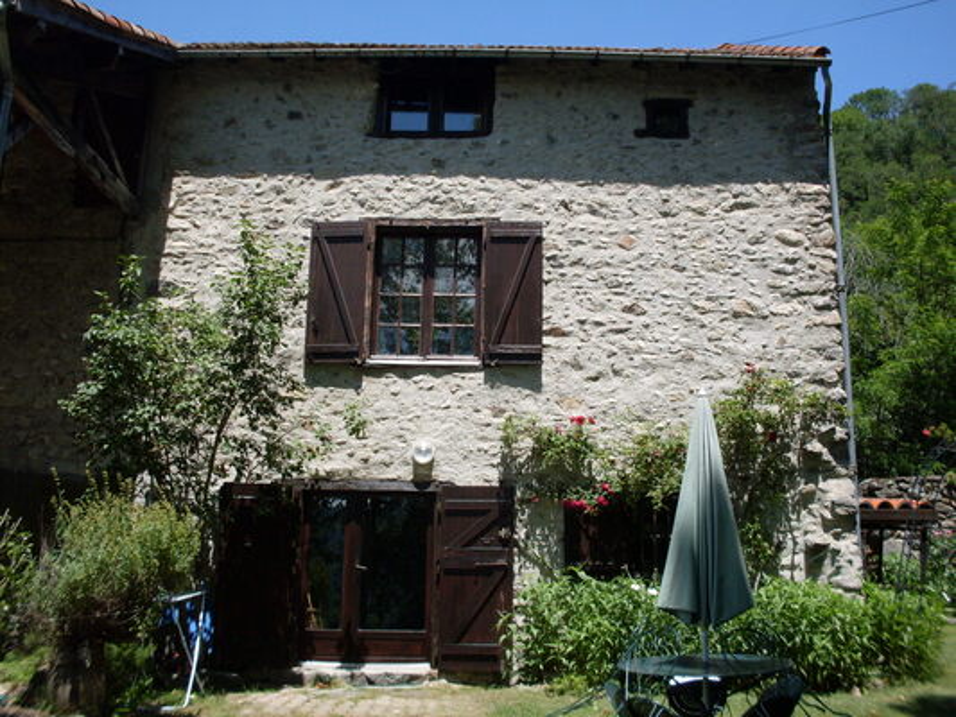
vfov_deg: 37.7
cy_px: 358
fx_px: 1050
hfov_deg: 49.0
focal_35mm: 38
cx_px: 478
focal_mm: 6.3
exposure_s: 1/180
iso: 80
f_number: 8.4
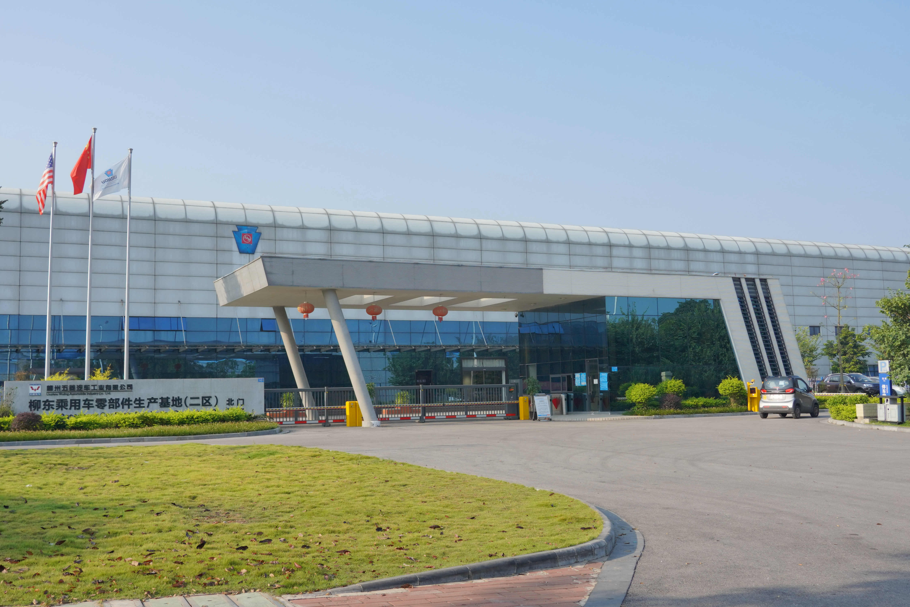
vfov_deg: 36.9
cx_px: 455
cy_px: 304
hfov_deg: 53.1
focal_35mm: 36
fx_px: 910
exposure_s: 1/2500
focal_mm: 24
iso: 400
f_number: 4
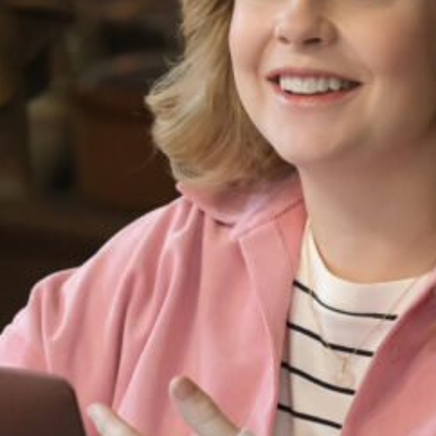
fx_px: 6384
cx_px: 317
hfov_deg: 3.9
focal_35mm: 448
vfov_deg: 3.9
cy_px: 261
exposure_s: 1/100
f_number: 3.2
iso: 6400
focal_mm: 94.5
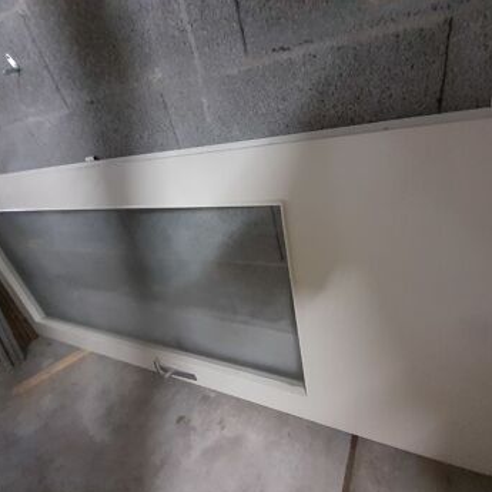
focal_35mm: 16
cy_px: 254
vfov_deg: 87.4
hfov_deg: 87.3
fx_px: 257
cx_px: 265
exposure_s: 1/20
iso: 640
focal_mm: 1.13
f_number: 2.2
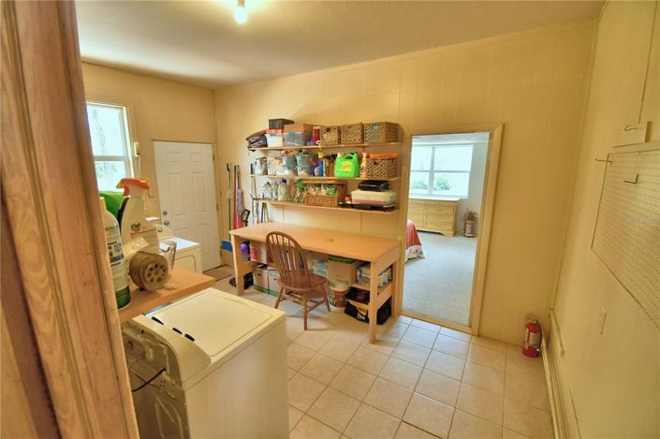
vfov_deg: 77.2
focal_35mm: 15
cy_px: 220
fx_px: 275
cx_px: 330
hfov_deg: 100.4
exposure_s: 1/40
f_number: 4.5
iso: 400
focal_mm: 10
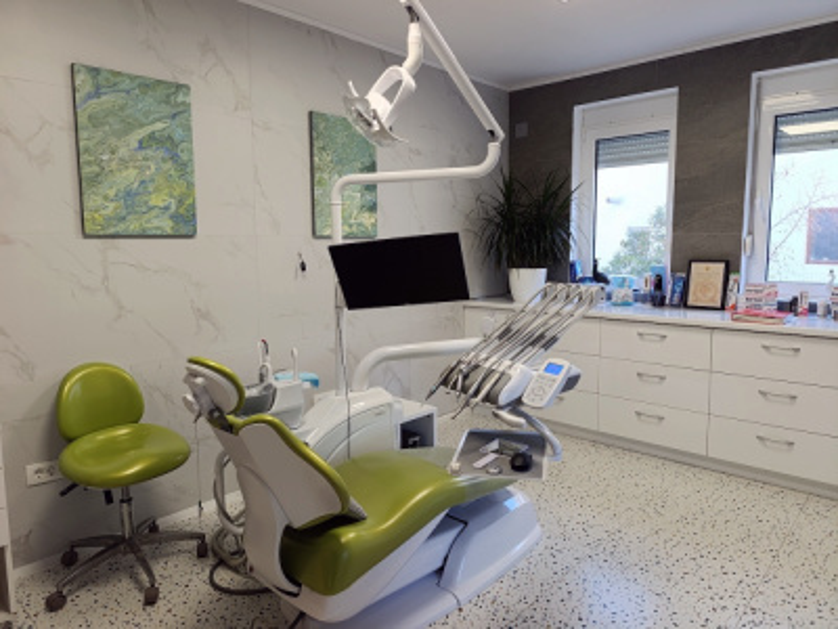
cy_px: 314
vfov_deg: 58.9
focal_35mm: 23
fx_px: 557
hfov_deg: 73.9
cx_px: 419
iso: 320
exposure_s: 1/100
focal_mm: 6.14
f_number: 1.6
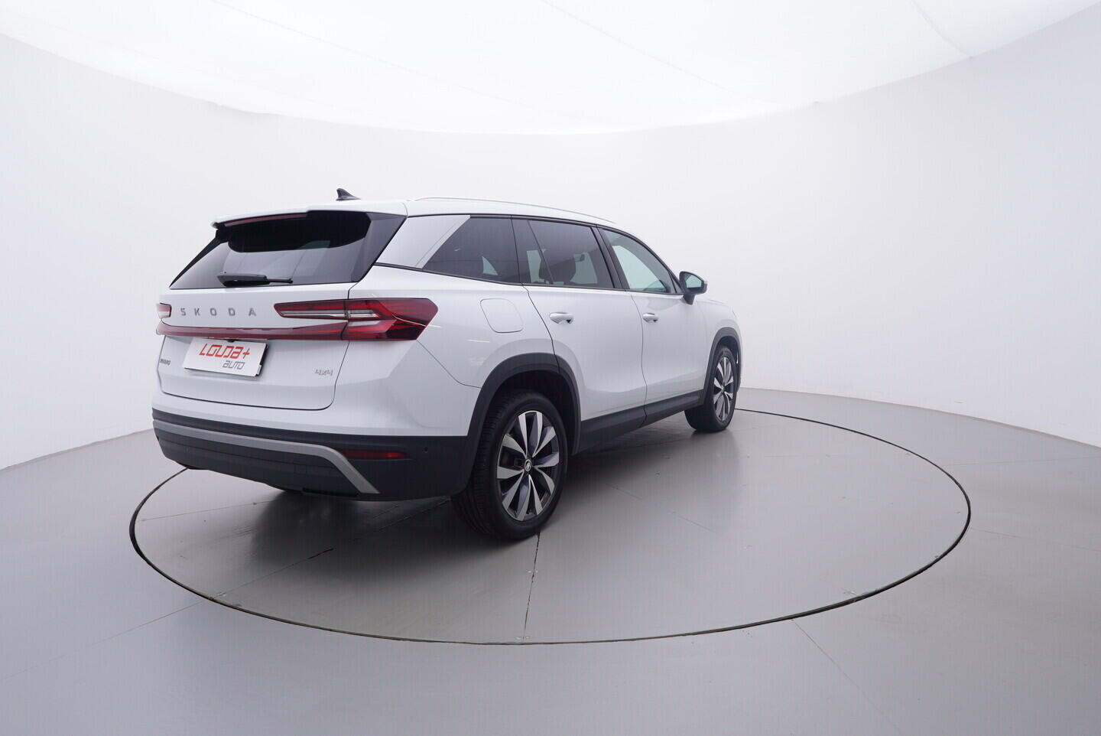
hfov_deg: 77.3
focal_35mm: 22
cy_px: 368
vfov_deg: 56.2
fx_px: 689
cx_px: 550
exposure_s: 1/80
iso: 200
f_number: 5
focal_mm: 15
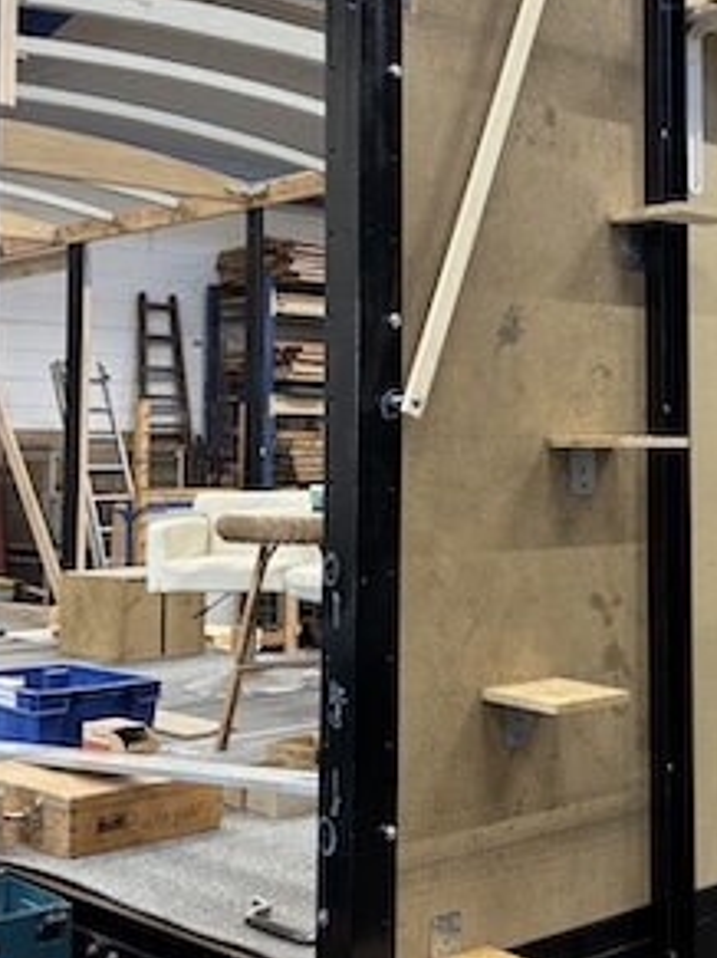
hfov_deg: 26.1
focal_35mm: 55
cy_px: 374
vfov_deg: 34.8
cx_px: 572
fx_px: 1520
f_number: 1.78
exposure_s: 1/50
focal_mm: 6.76
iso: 400
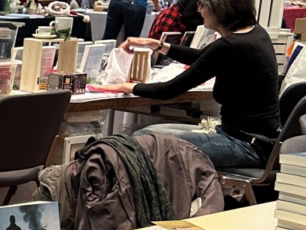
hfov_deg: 13.1
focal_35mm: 127
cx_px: -331
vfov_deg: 11.6
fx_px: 1123
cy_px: 181
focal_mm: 5.7
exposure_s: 1/50
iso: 125
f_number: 1.5
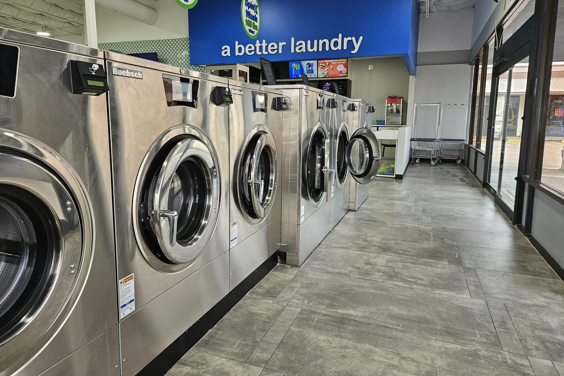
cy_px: 169
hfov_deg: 73.7
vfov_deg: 53.0
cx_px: 281
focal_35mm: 24
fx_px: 376
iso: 50
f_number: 1.8
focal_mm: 5.4
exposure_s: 1/120
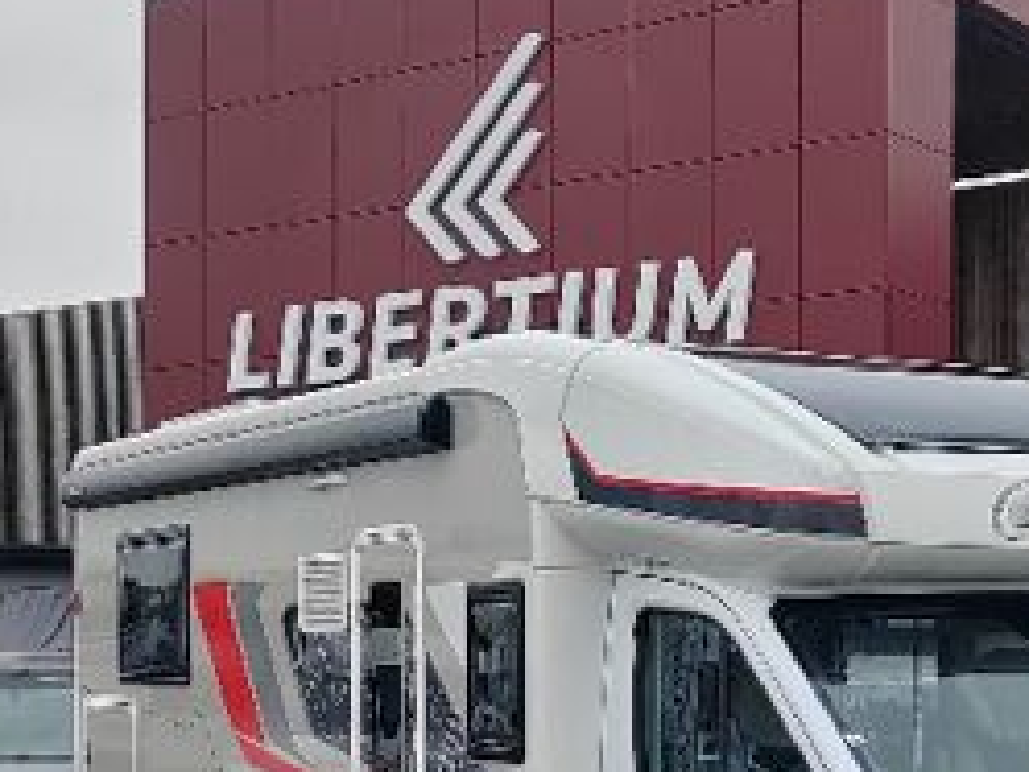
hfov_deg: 23.8
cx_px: 822
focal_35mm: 81
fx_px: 2409
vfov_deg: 17.9
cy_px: 702
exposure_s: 1/182
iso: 100
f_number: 1.9
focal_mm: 5.52
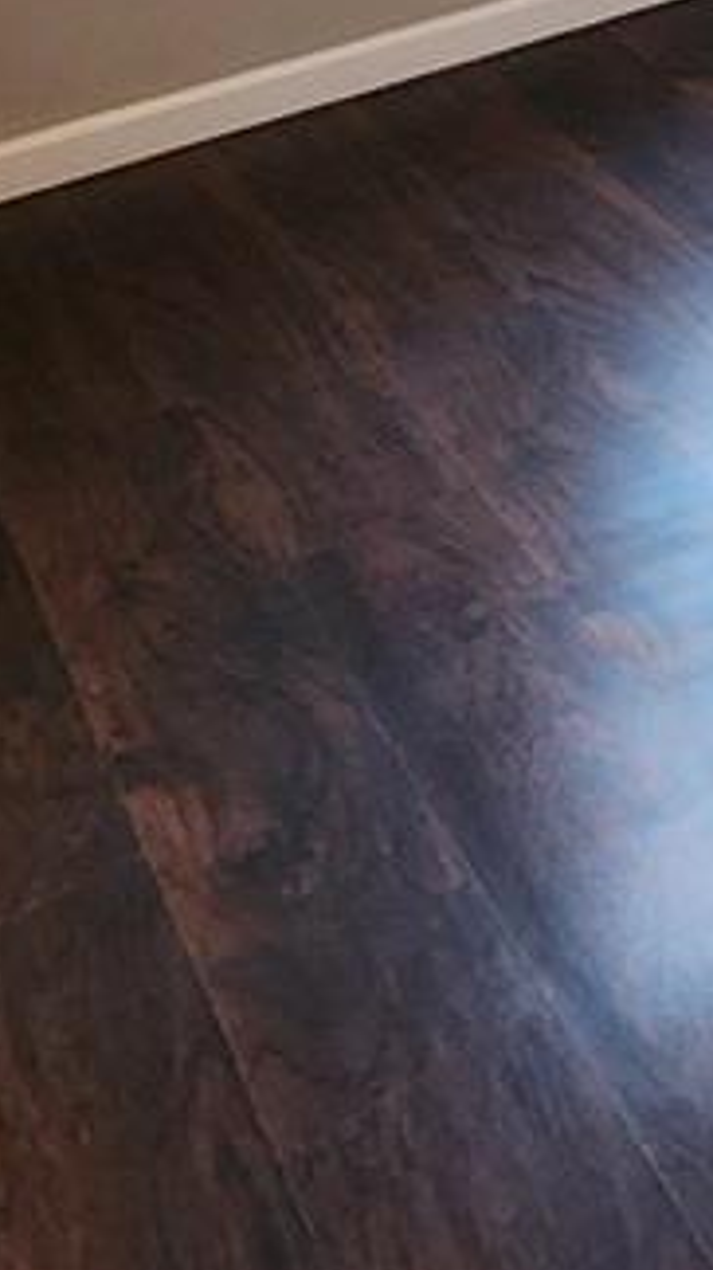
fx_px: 1884
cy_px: -549
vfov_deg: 27.7
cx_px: 1536
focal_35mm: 56
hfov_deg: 15.6
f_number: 2.2
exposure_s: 1/30
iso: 320
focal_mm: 2.2
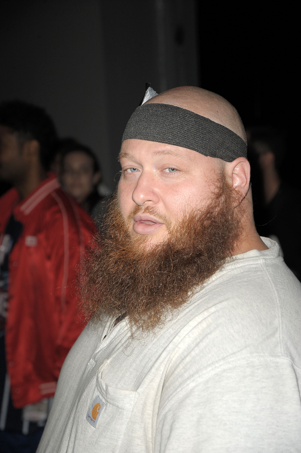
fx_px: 1155
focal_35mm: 92
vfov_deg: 22.2
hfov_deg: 14.8
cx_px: 150
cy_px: 226
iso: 640
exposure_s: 1/60
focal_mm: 92
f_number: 6.3
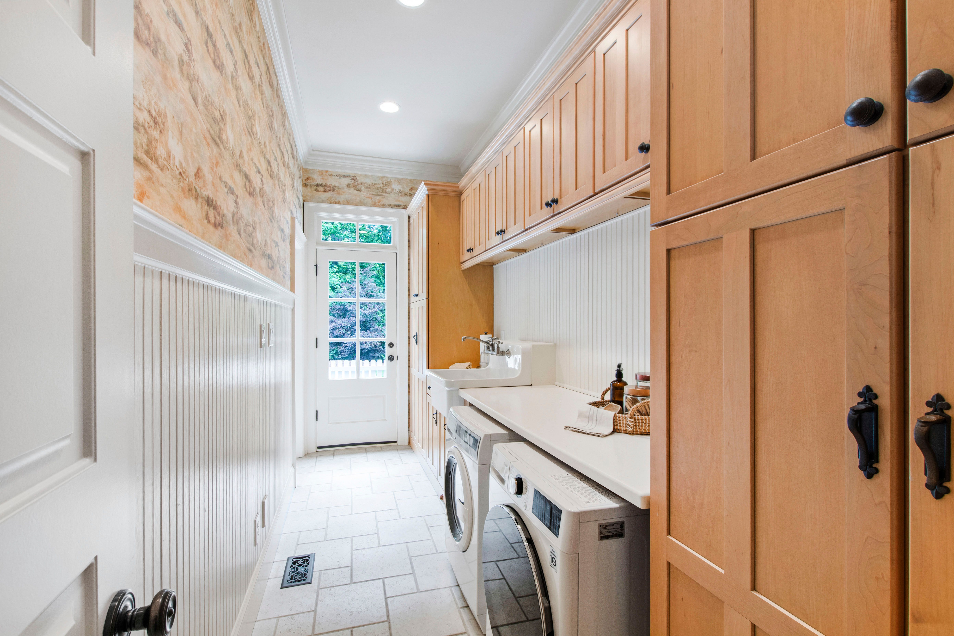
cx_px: 477
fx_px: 397
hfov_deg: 100.4
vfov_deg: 77.3
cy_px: 318
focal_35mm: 15
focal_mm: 10
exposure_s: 1/2
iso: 100
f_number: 8
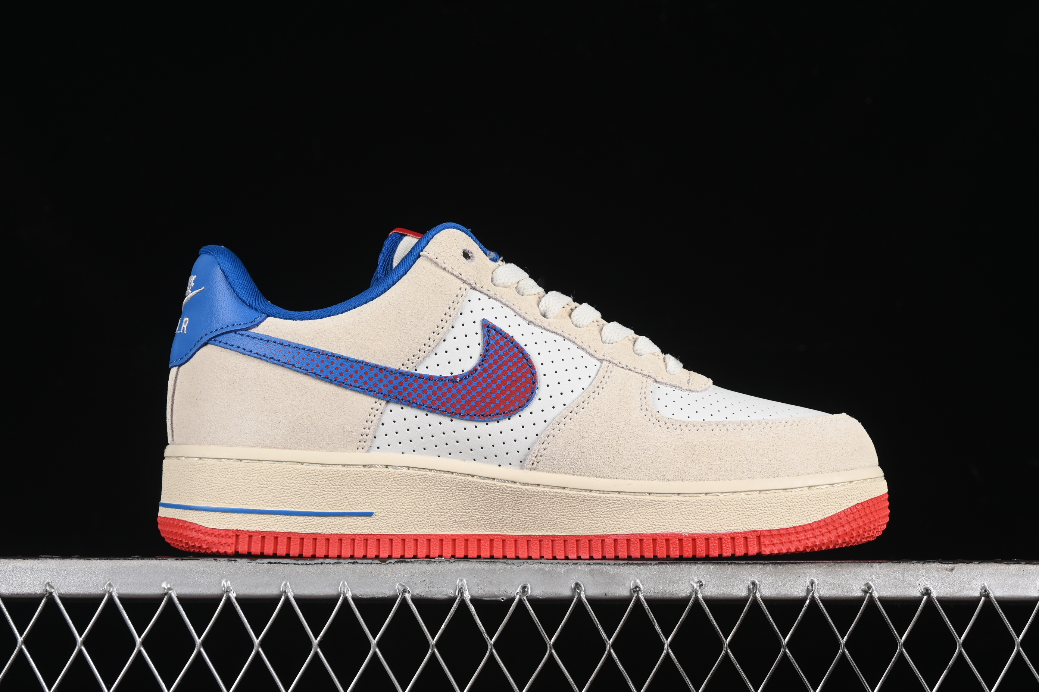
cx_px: 520
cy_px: 346
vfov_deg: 18.2
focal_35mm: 75
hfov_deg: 27.0
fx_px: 2164
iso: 160
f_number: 8
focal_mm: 50
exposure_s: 1/80
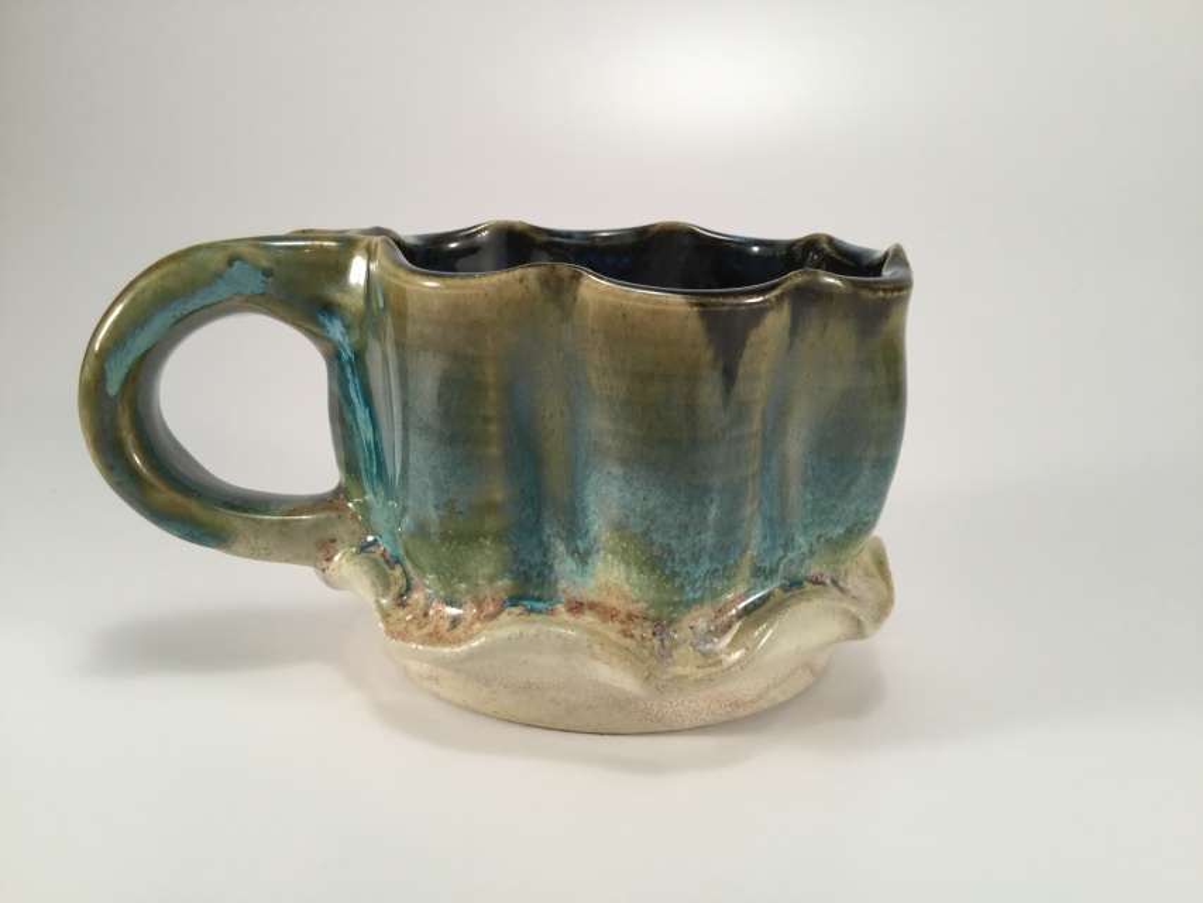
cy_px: 452
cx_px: 602
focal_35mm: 31
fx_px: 1077
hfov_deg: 58.3
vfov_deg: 45.5
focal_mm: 3.3
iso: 25
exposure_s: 1/40
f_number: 2.4
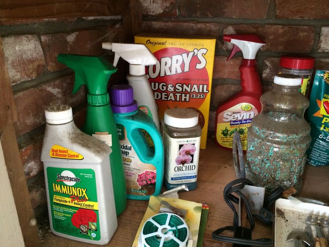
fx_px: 285
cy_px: 124
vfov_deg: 46.8
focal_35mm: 30
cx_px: 164
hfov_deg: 60.0
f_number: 2.2
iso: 320
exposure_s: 1/30
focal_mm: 4.12
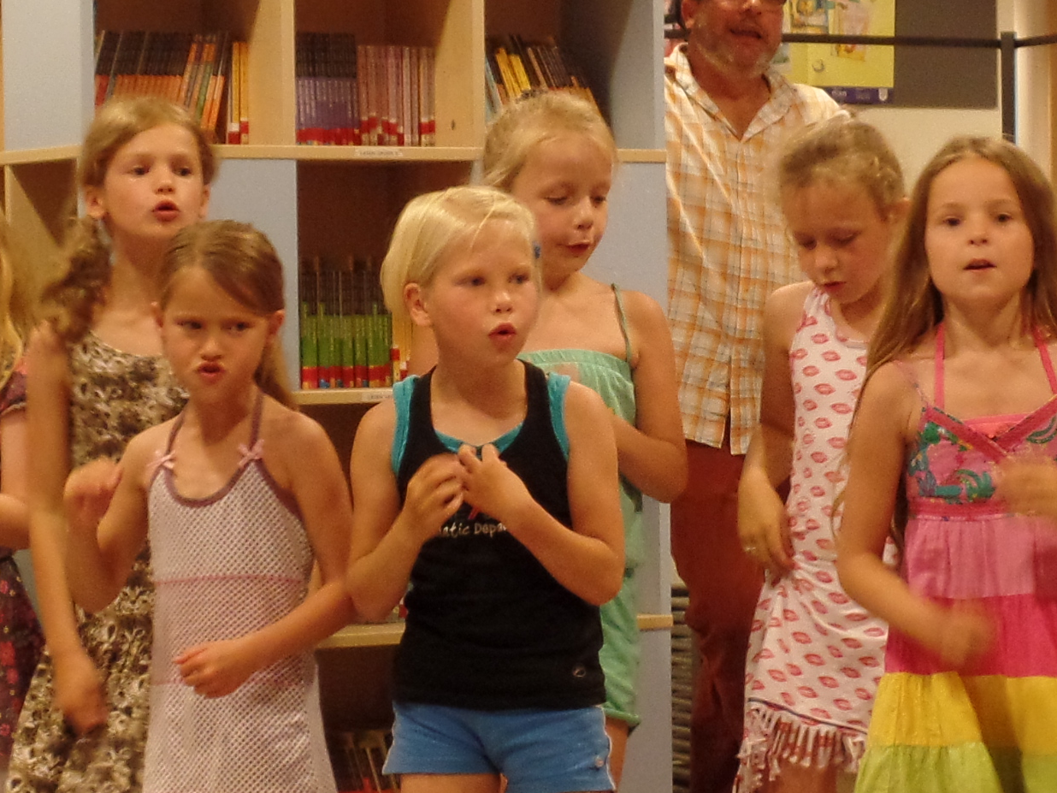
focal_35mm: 124
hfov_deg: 15.8
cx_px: 731
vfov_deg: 12.0
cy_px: 390
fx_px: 3786
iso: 320
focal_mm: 7.5
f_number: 3.2
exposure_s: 1/30
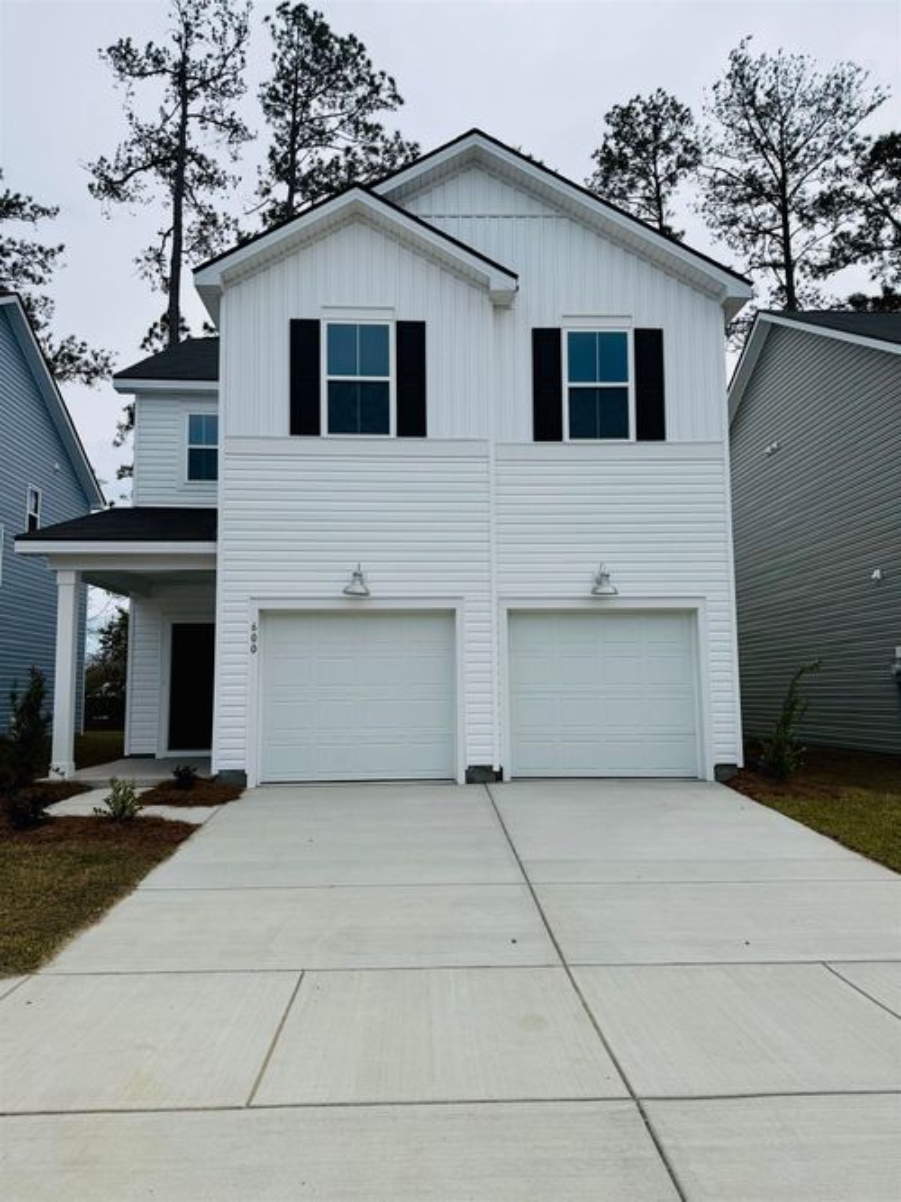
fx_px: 833
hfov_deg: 56.8
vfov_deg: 71.6
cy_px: 601
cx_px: 450
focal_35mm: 24
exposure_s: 1/9091
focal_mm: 6.76
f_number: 1.78
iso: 80
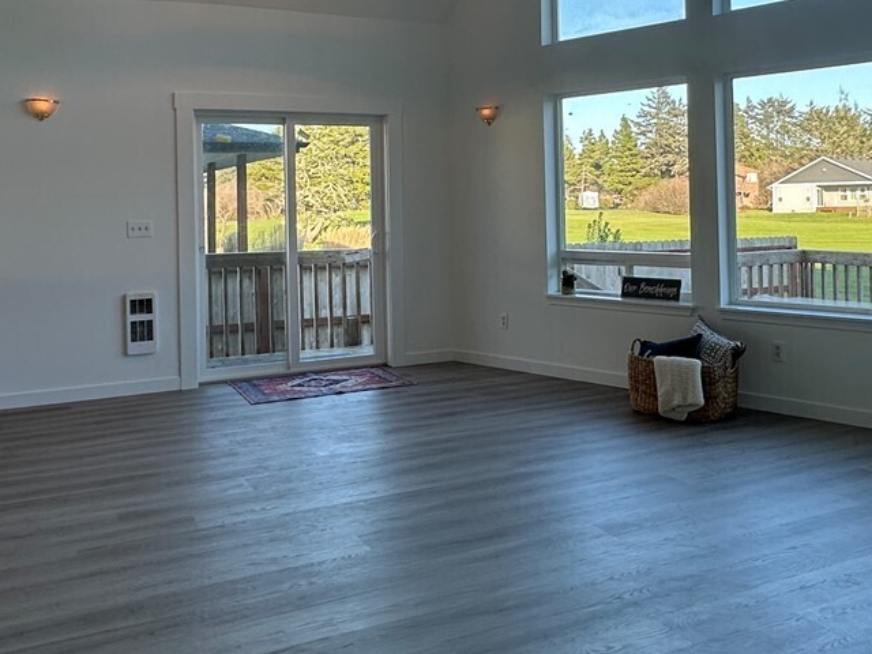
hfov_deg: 52.6
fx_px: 882
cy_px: 189
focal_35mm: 35
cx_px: 450
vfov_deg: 39.9
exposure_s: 1/188
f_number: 2.2
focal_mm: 2.22
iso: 40
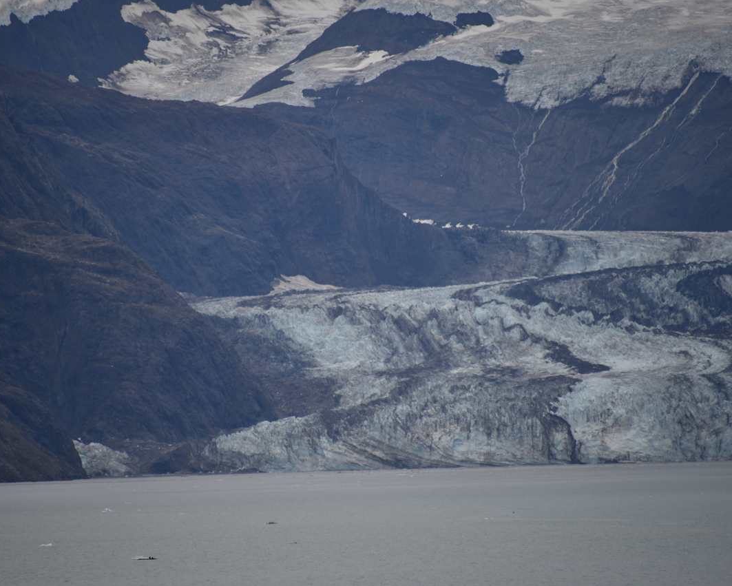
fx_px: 7346
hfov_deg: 5.7
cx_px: 335
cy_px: 293
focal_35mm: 339
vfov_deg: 4.6
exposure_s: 1/640
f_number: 5.6
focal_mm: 300
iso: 220
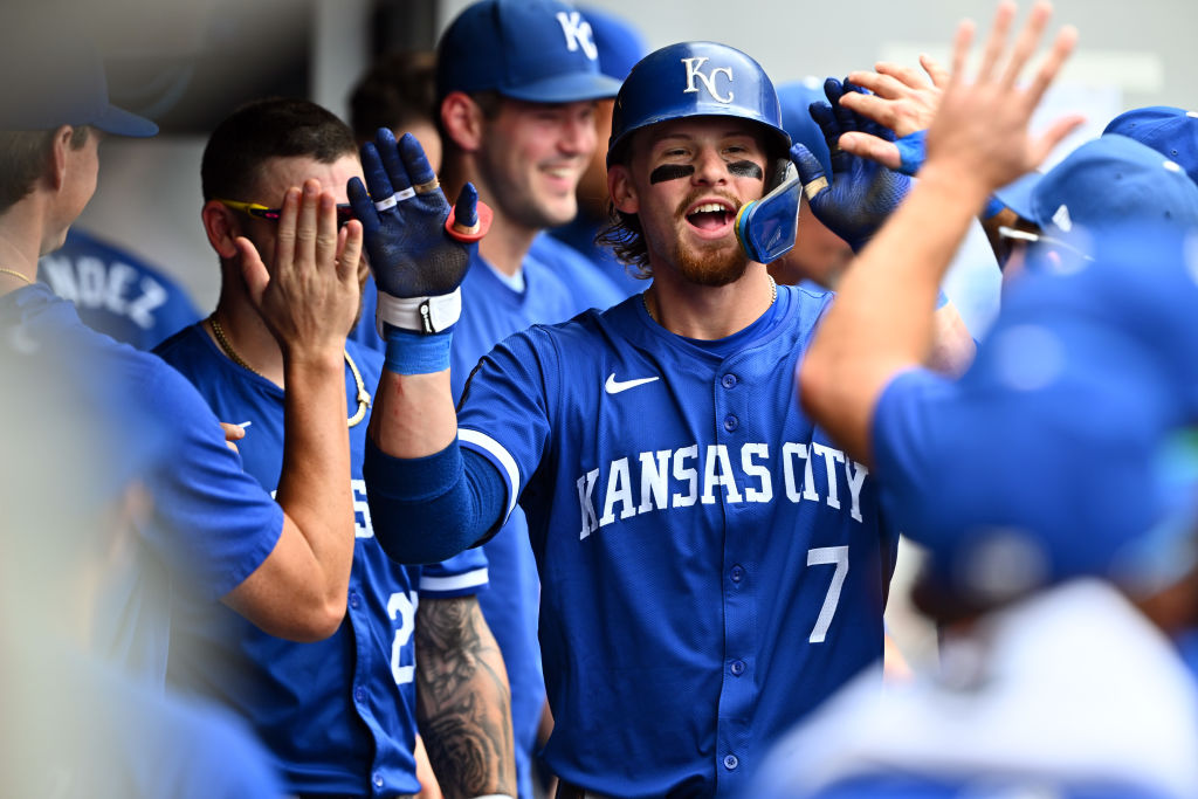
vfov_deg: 3.4
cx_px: 599
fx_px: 13312
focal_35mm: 400
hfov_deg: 5.2
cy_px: 400
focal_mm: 400
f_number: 4
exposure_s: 1/1000
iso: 400
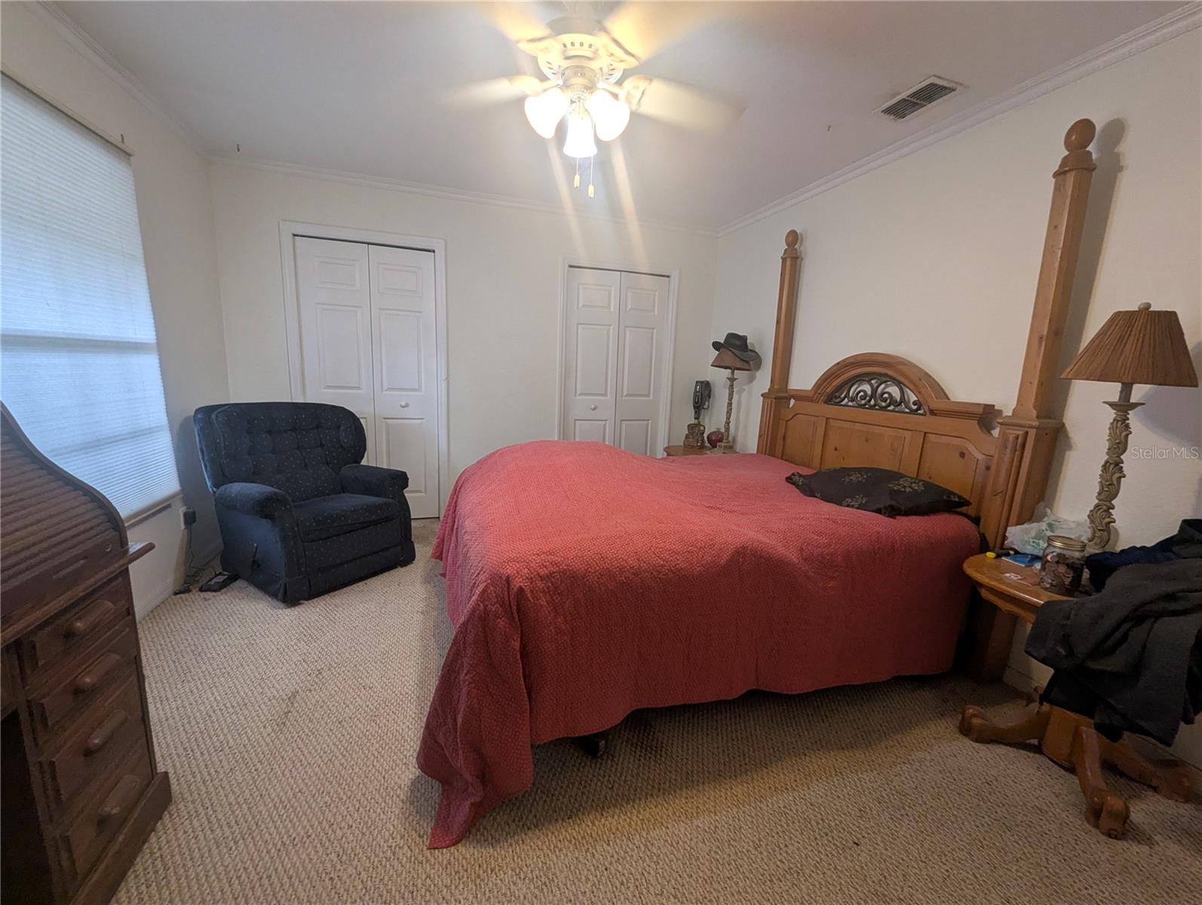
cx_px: 601
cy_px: 452
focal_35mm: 13
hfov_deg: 106.1
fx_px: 452
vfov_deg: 90.1
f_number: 2.2
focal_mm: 1.95
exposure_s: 1/60
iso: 104
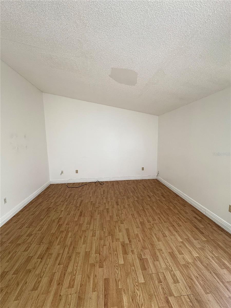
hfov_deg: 85.7
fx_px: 125
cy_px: 154
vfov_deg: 102.1
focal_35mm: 14
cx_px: 116
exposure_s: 1/120
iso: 160
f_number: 2.2
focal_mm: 2.22
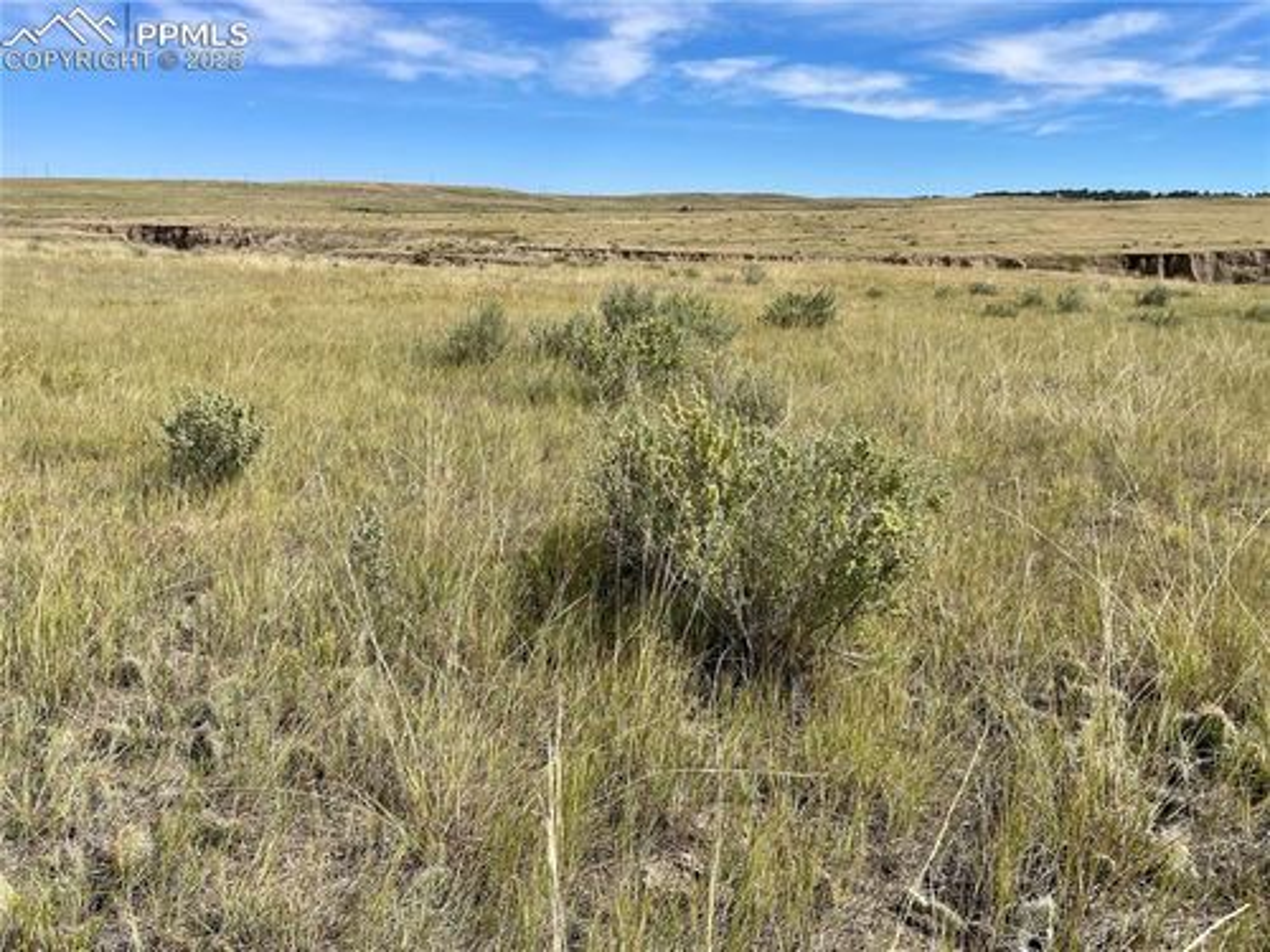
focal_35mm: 26
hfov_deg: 67.3
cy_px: 476
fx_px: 954
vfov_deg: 53.1
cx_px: 635
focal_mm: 4.2
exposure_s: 1/4464
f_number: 1.6
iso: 32
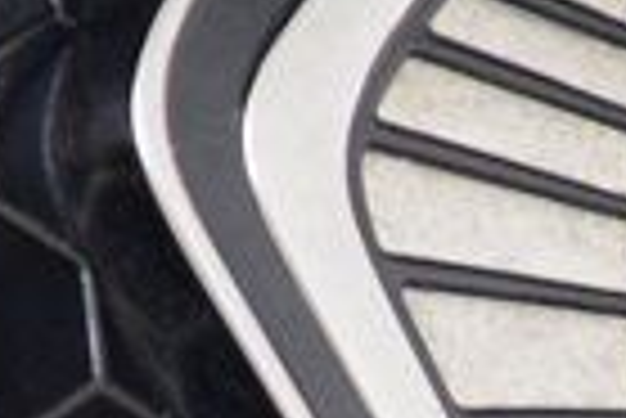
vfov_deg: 1.8
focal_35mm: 774
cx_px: 653
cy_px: 847
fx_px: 13473
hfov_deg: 2.7
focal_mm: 70
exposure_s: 1/30
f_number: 4
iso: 1600
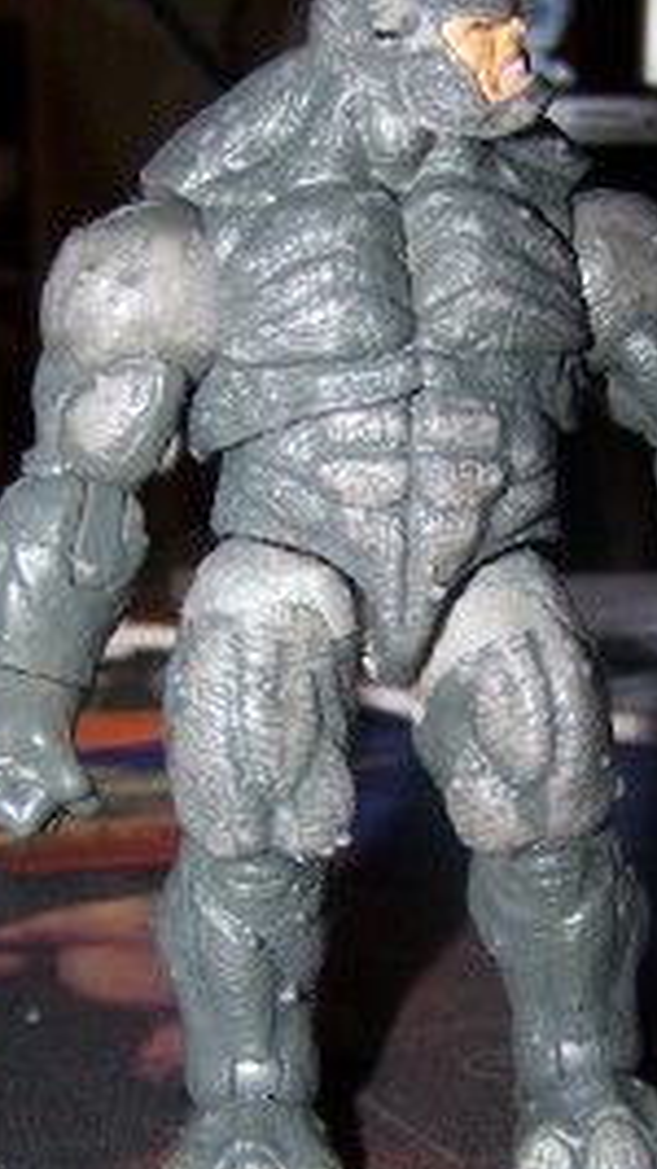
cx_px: 456
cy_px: 626
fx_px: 1922
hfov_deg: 19.3
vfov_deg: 33.8
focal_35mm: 62
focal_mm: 6.3
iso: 140
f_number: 2.8
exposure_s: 1/60
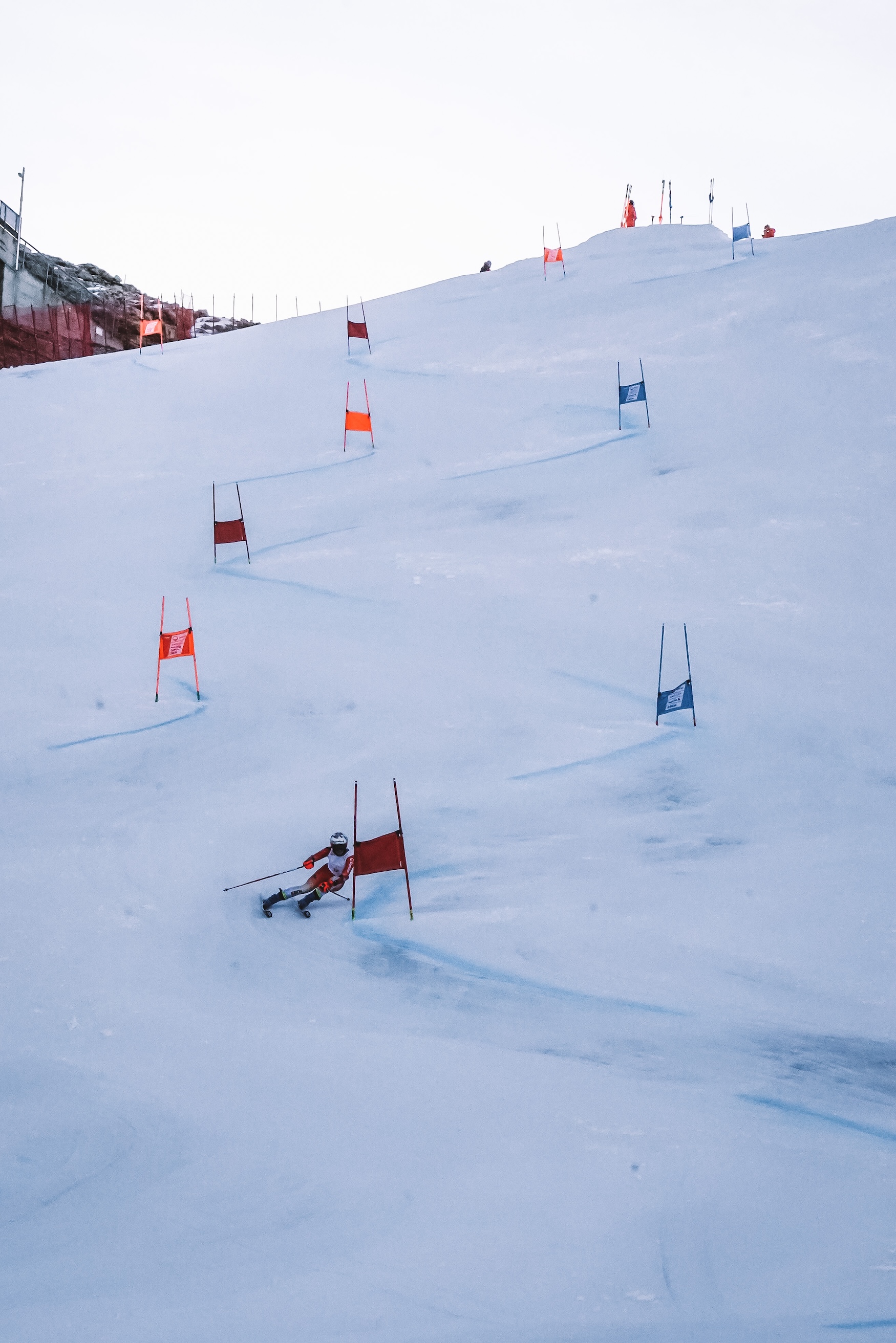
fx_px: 5861
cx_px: 448
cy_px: 672
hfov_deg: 8.7
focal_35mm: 157
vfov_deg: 13.1
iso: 5000
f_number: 22
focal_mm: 105
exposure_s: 1/2000
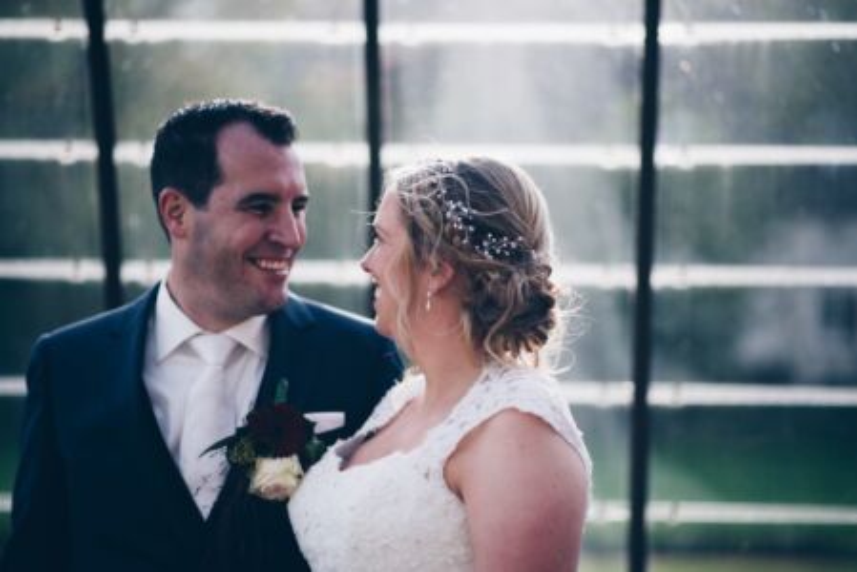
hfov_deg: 23.9
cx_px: 428
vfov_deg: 16.1
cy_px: 286
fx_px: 2025
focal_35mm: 85
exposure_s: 1/1000
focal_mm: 85
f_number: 1.8
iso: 100
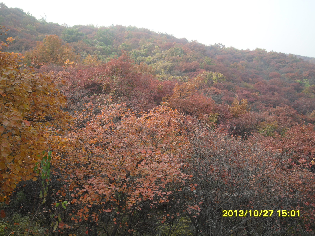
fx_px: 328
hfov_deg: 51.4
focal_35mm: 36
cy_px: 118
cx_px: 158
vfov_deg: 39.7
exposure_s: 1/90
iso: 80
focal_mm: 6.5
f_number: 4.1
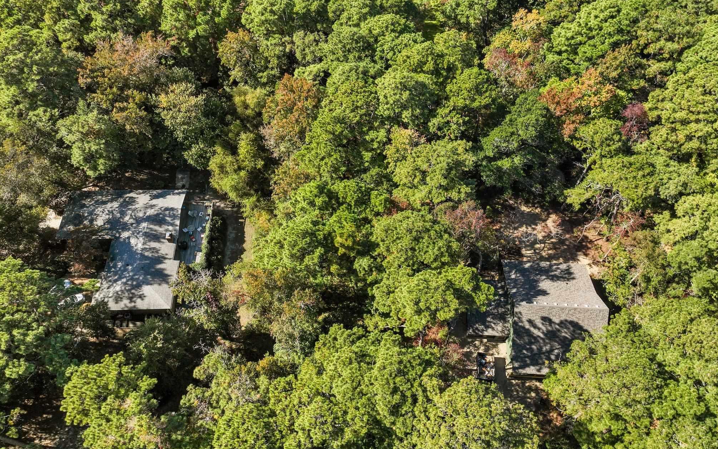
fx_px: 509
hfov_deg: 70.4
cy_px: 227
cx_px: 355
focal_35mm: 26
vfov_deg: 47.6
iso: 100
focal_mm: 12.29
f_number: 2.8
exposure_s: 1/1600
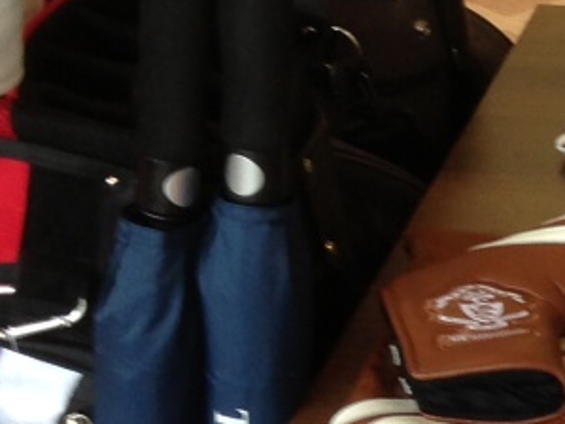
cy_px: 483
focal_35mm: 180
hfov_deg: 10.0
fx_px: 2937
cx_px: 1221
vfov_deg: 8.2
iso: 64
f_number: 2.4
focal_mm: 4.13
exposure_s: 1/30
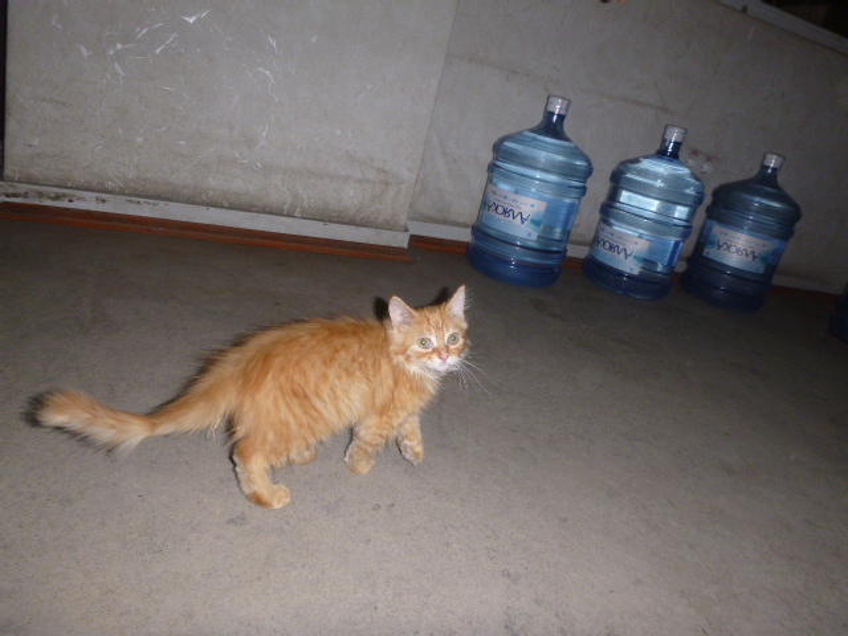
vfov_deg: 54.9
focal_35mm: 25
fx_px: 612
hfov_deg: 69.4
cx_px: 424
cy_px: 318
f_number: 3.9
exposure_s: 1/60
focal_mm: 4.5
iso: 125
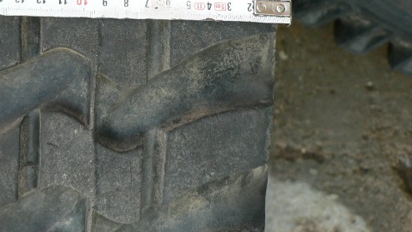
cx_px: 87
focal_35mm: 120
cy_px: 4
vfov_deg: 10.0
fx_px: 1311
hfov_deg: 17.7
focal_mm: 11.4
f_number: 3.2
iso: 100
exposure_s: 1/80
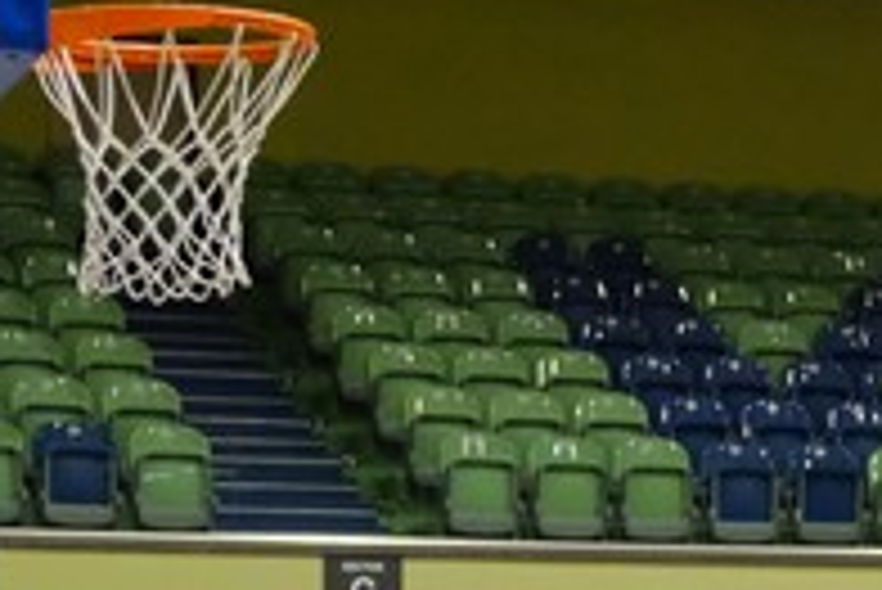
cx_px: 1282
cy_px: 937
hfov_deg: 10.1
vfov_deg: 6.9
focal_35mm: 197
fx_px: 4830
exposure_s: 1/500
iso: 5000
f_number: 3.2
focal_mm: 28.9
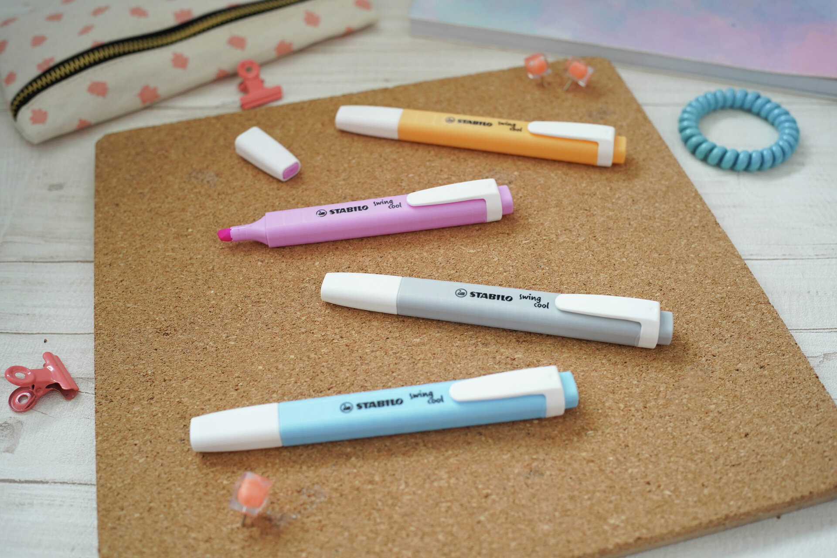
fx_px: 814
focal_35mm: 35
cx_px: 418
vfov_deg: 37.9
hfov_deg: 54.4
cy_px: 279
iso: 800
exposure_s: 1/100
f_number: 5
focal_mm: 35
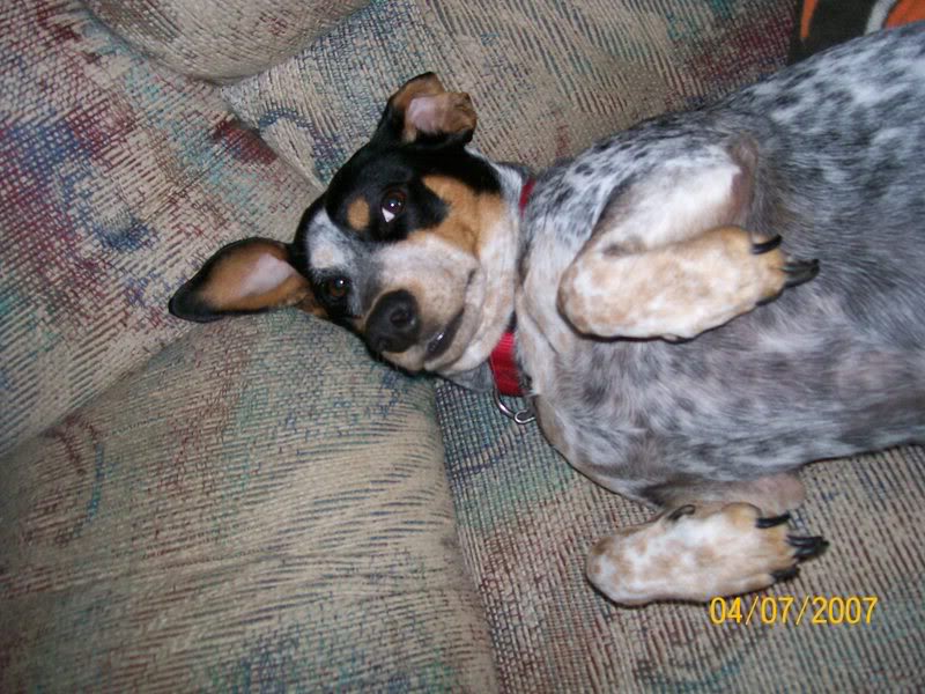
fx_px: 962
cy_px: 347
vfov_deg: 39.7
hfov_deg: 51.4
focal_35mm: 36
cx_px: 462
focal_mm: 6
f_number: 2.7
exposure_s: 1/64
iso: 140
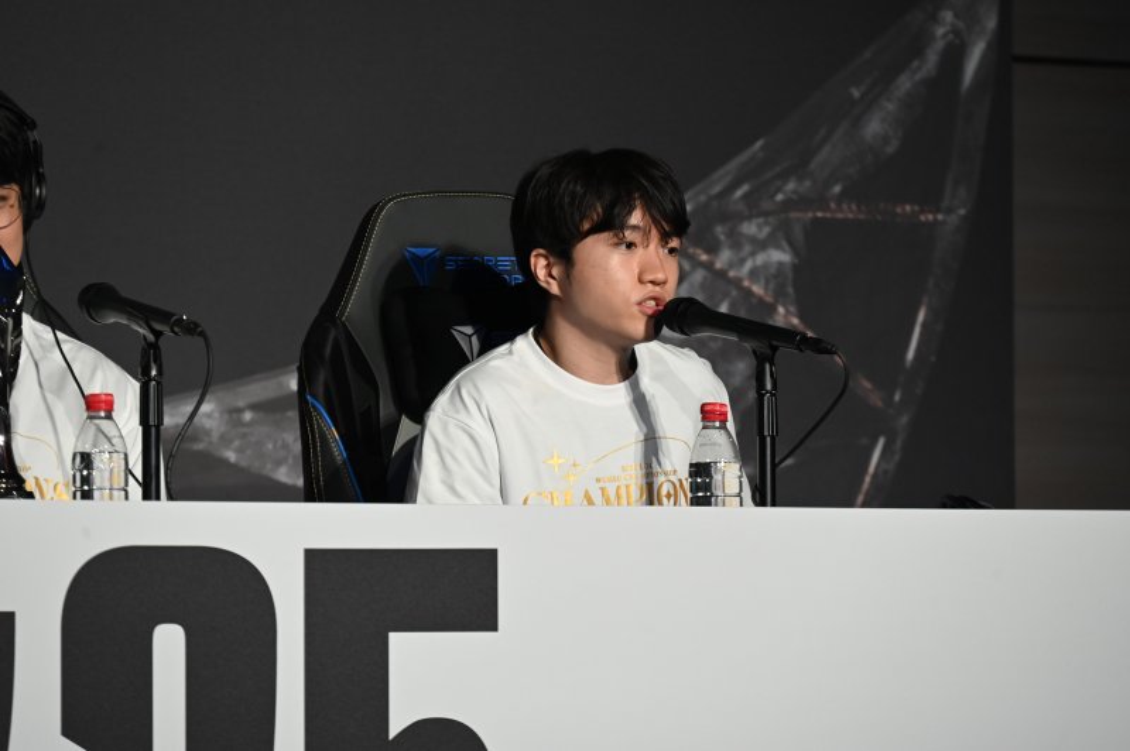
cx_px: 565
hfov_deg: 10.3
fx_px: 6272
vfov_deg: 6.9
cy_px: 376
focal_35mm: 200
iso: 2500
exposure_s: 1/125
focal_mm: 200
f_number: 6.3
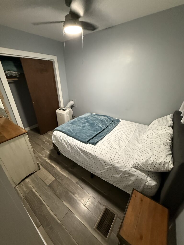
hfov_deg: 85.7
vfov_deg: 102.1
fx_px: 99
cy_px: 122
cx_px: 92
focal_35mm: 14
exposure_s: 1/60
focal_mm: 2.22
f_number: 2.2
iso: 640
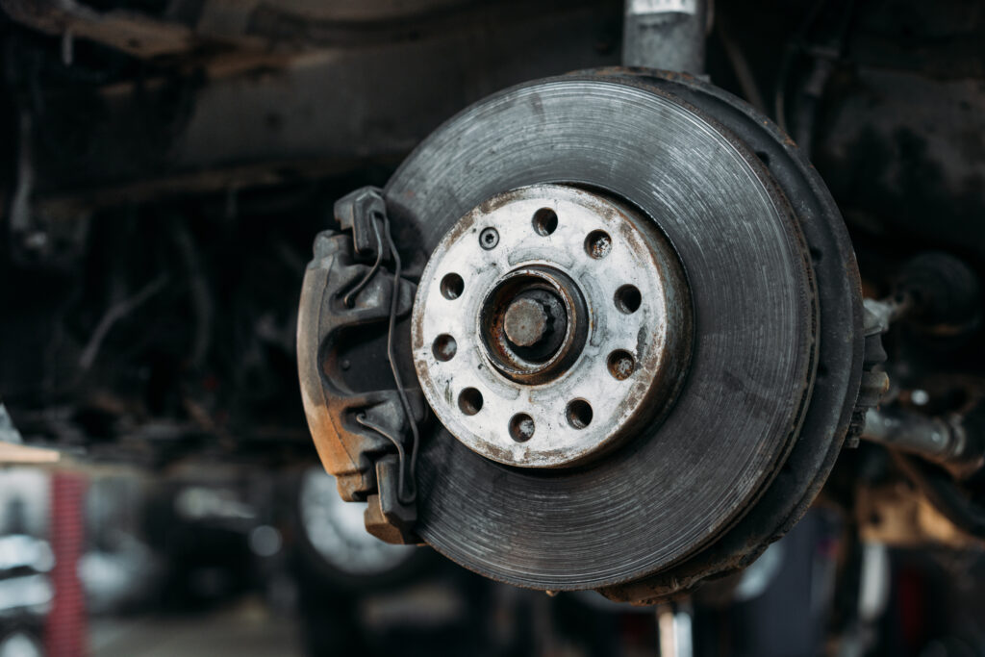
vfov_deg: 27.0
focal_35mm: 50
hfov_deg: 39.6
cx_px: 492
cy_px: 328
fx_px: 1368
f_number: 3.2
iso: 125
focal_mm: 50
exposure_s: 1/200
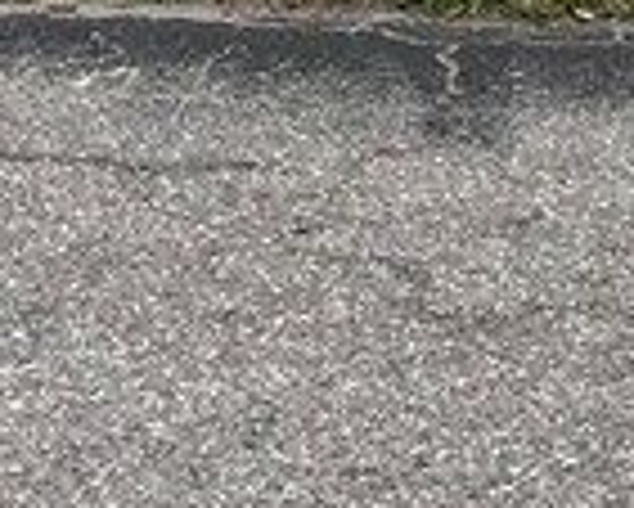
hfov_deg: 10.0
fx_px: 3455
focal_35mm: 184
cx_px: 1066
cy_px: -962
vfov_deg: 7.5
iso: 50
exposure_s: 1/8403
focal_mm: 5.1
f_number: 1.6
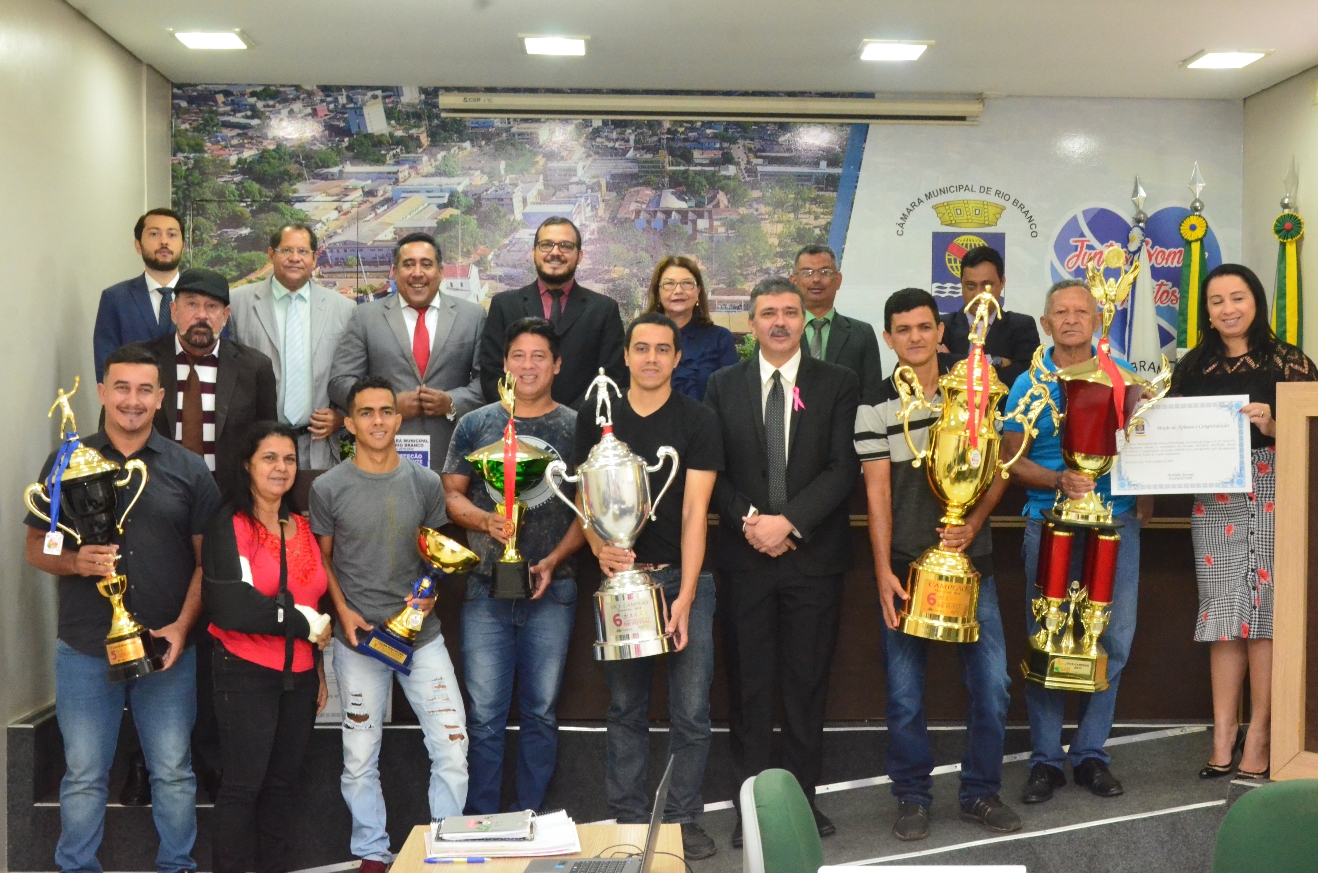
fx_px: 1644
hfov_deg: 43.7
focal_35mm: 45
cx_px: 659
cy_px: 436
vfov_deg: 29.7
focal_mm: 30
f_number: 11
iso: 5000
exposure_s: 1/40
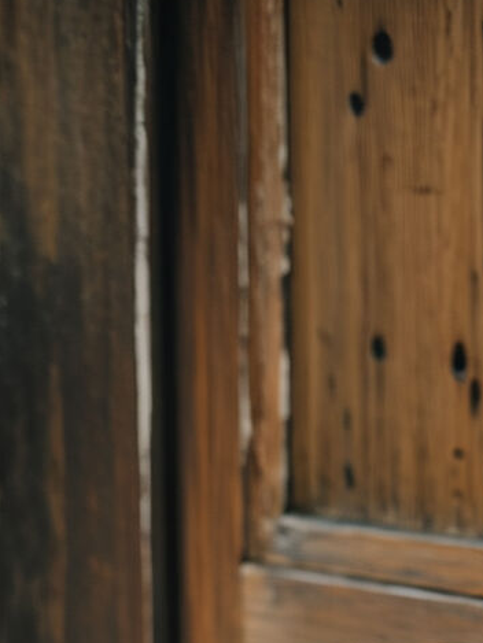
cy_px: 1193
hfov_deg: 8.9
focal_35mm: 166
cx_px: 460
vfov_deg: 11.0
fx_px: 3087
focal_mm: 30
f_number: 1.4
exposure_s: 1/200
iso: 100
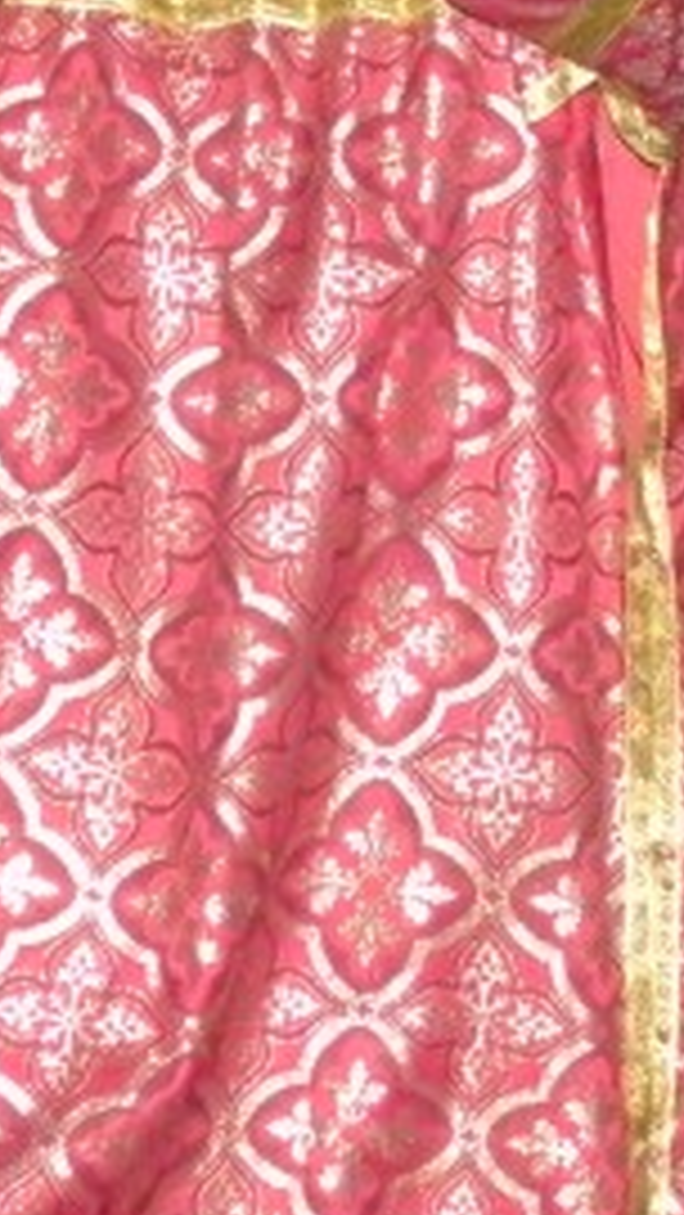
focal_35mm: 161
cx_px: 662
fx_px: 5188
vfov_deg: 13.2
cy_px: 58
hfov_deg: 7.5
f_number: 3.3
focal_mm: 6.97
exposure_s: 1/40
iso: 800
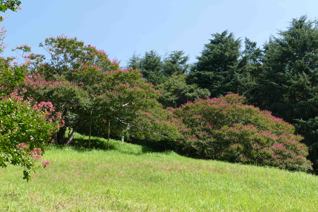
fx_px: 397
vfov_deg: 29.9
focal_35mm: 45
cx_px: 159
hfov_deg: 43.6
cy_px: 106
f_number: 7.1
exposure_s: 1/200
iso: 200
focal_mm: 16.24
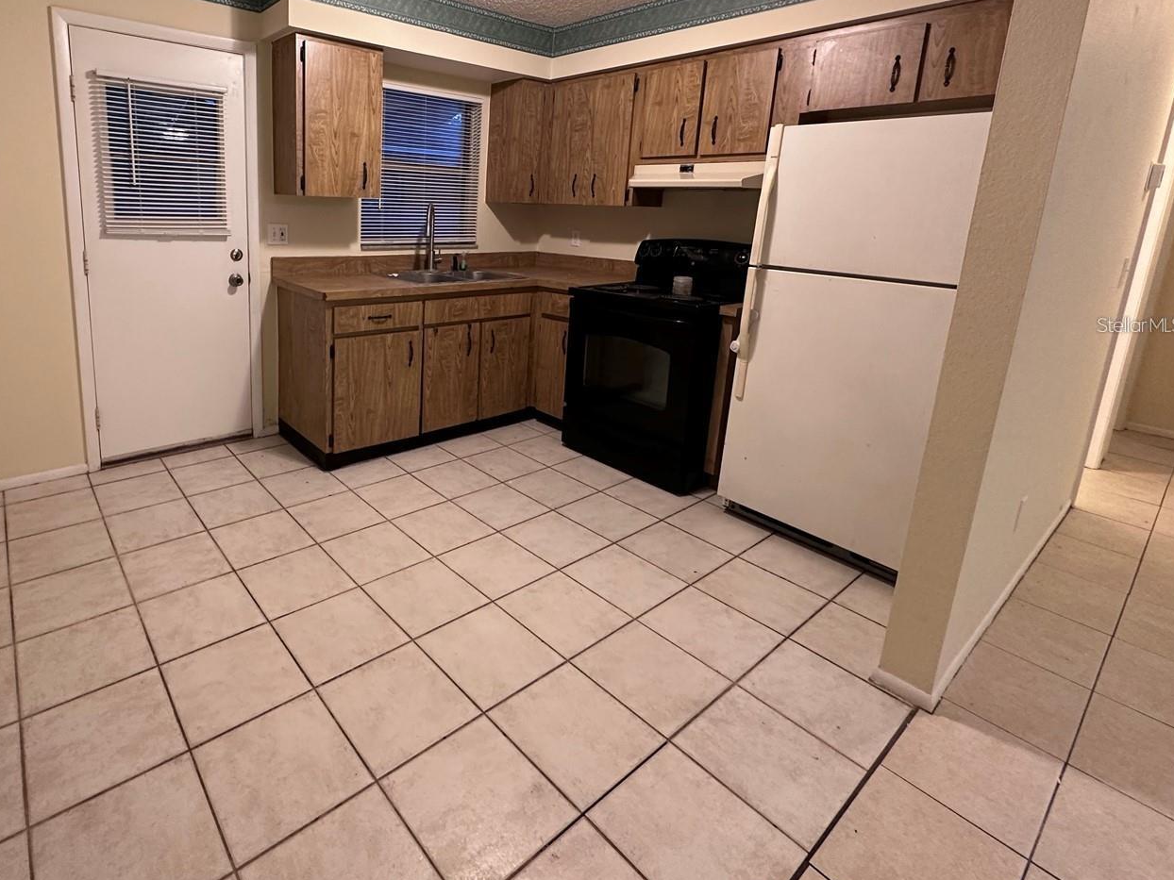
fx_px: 610
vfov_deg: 70.3
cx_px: 431
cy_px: 324
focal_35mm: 18
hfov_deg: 85.8
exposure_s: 1/60
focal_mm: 2.22
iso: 320
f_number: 2.2
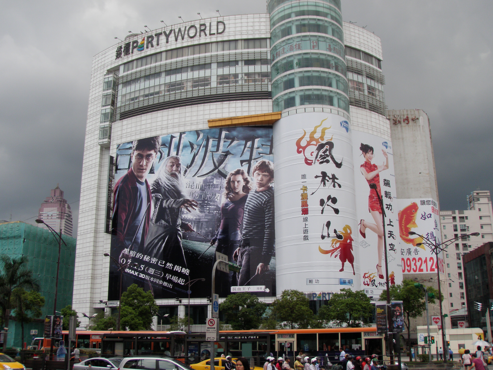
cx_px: 246
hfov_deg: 49.0
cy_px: 185
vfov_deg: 37.7
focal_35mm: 38
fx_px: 541
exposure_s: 1/500
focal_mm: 6.7
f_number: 4.5
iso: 80
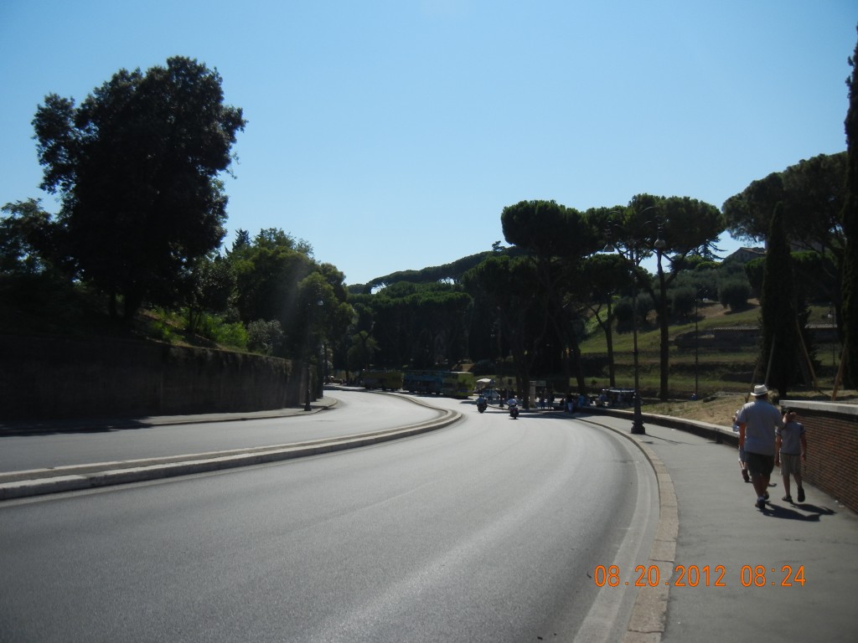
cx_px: 429
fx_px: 744
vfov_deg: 46.8
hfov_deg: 60.0
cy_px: 322
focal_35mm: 30
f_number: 7
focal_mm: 5.4
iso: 160
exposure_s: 1/720
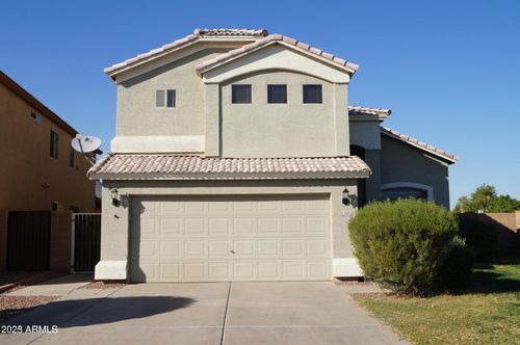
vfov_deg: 39.9
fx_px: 476
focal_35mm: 33
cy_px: 172
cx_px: 260
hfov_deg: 57.3
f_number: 16
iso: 100
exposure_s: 1/125
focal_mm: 22
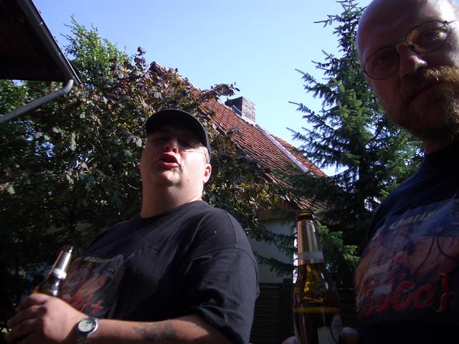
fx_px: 464
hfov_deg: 52.6
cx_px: 230
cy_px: 172
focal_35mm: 35
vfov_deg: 40.7
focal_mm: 5.8
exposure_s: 1/500
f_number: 2.6
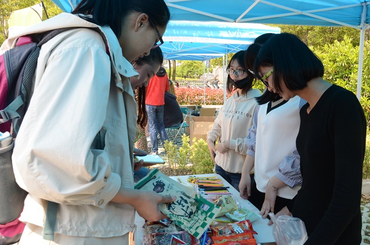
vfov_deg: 46.2
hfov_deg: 65.6
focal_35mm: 28
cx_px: 191
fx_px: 287
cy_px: 125
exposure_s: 1/45
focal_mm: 18
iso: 200
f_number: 11
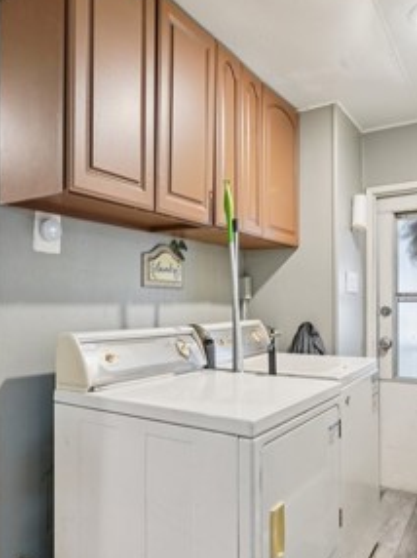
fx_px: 450
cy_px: 295
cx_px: 181
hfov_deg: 49.5
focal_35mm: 28
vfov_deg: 63.4
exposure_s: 1/3.33
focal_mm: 13
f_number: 8
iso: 400
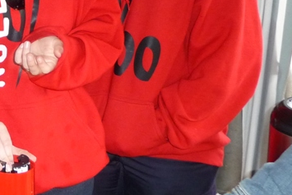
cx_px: -80
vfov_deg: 14.7
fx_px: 730
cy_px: -35
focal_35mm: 90
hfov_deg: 20.7
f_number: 3.4
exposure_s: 1/30
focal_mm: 5
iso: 250
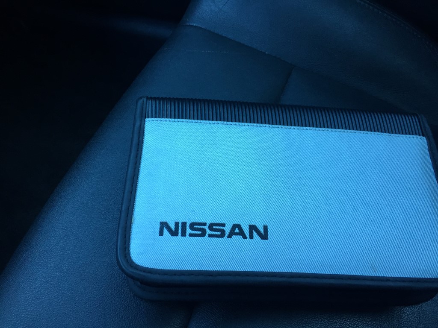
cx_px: 219
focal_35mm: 29
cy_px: 164
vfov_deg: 48.2
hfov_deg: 61.7
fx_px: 367
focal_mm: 4.15
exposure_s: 1/30
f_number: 2.2
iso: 40
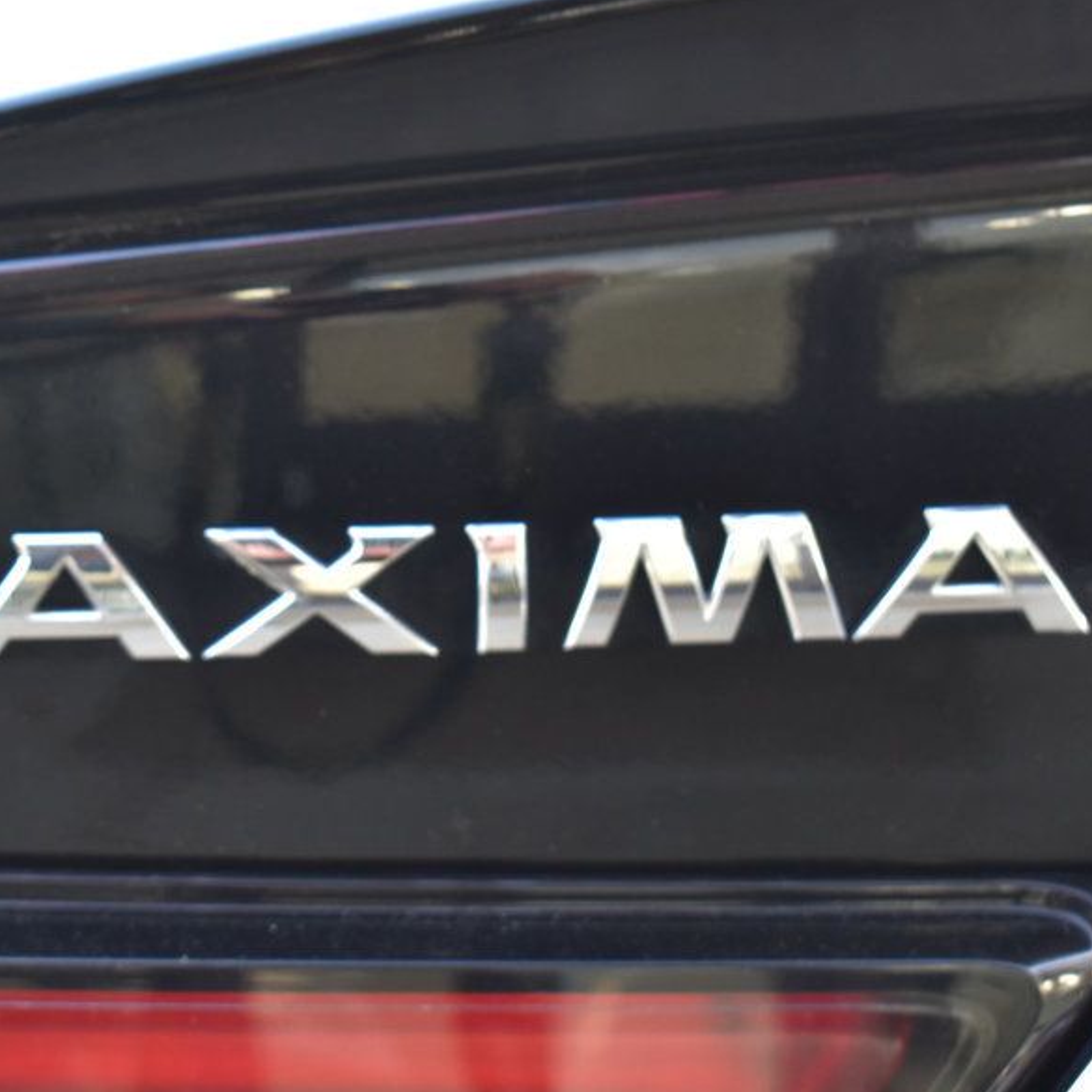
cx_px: 353
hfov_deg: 16.2
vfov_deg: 16.3
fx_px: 3819
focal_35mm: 107
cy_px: 538
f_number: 7.1
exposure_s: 1/25
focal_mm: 48
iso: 400
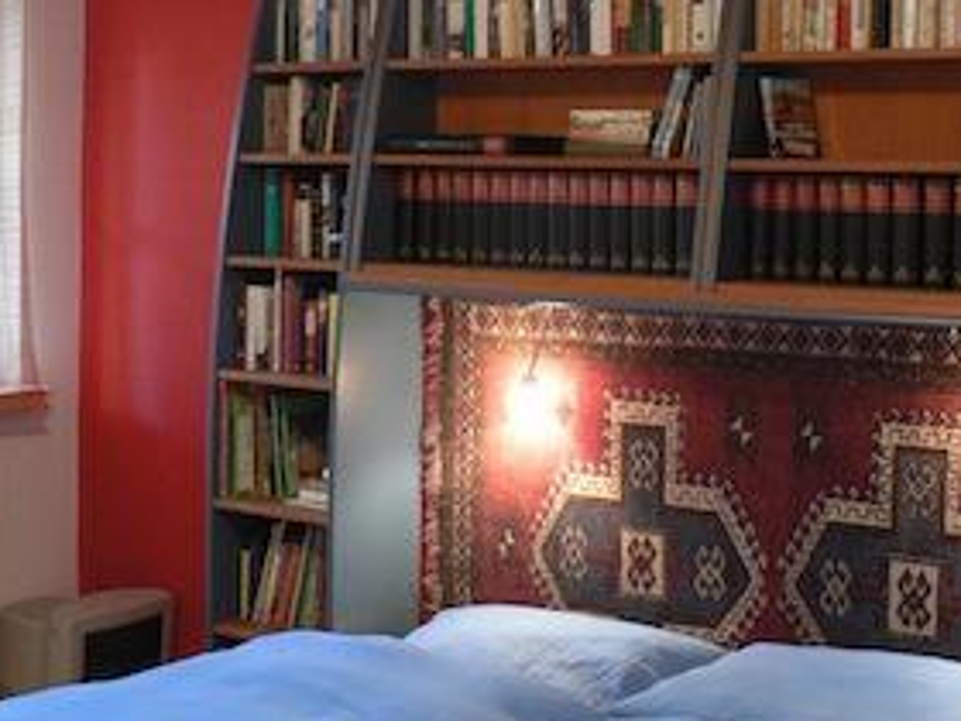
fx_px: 1666
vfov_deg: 24.3
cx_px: 602
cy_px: 268
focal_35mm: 60
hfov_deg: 32.0
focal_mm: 6
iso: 200
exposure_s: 1/8
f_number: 2.8
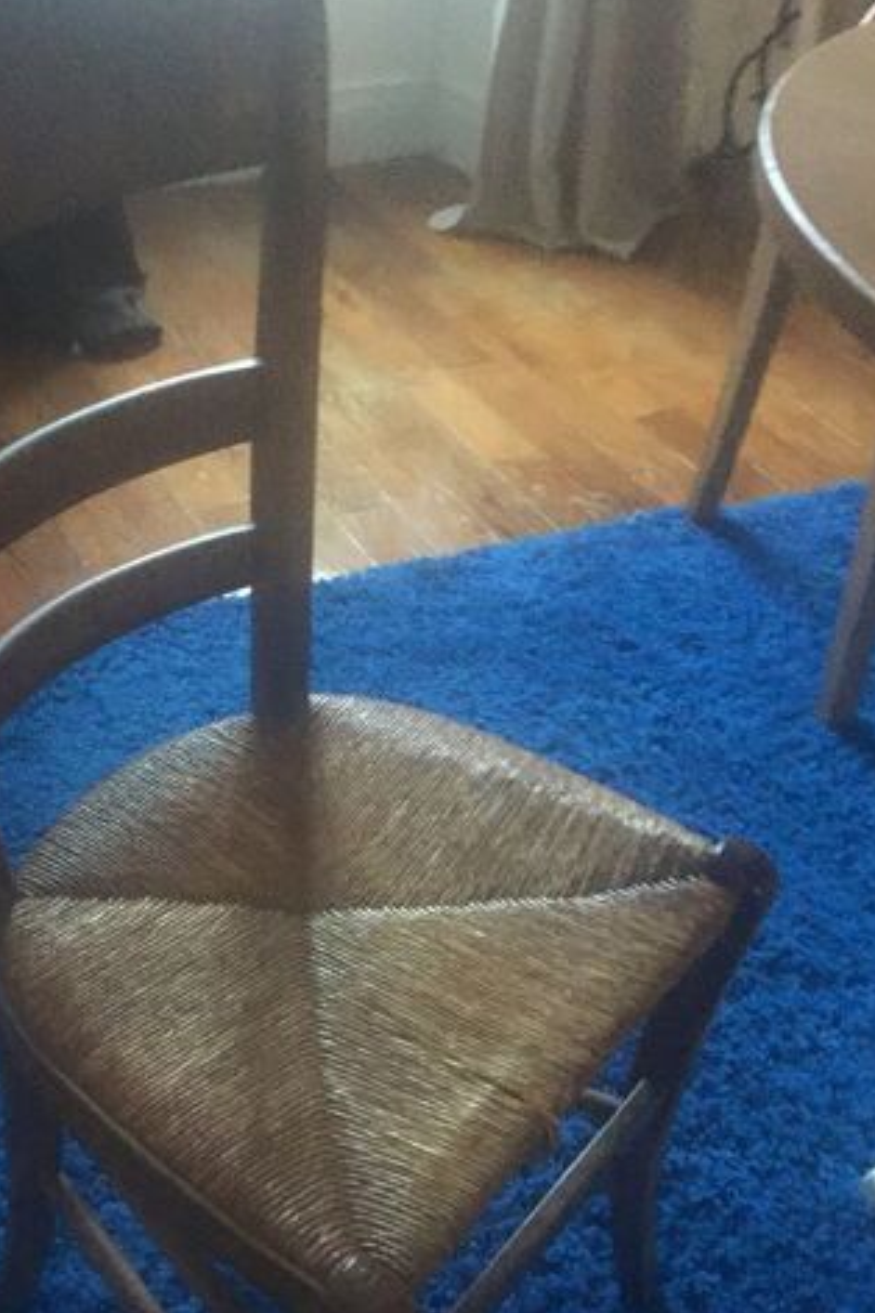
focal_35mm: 41
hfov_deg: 32.1
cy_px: 870
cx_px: 234
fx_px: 1495
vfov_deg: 46.7
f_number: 2.2
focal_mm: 4.15
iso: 250
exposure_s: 1/8
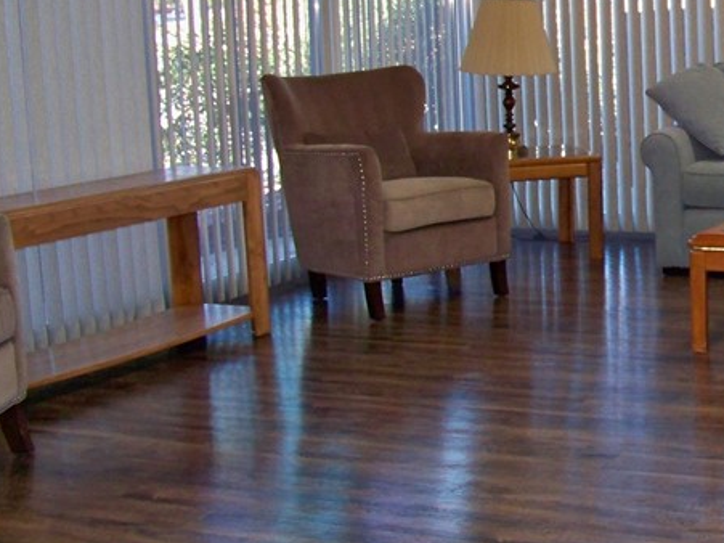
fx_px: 1568
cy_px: 227
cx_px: 774
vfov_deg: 19.6
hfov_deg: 24.4
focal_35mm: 75
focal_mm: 5.85
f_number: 2.8
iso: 200
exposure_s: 1/30
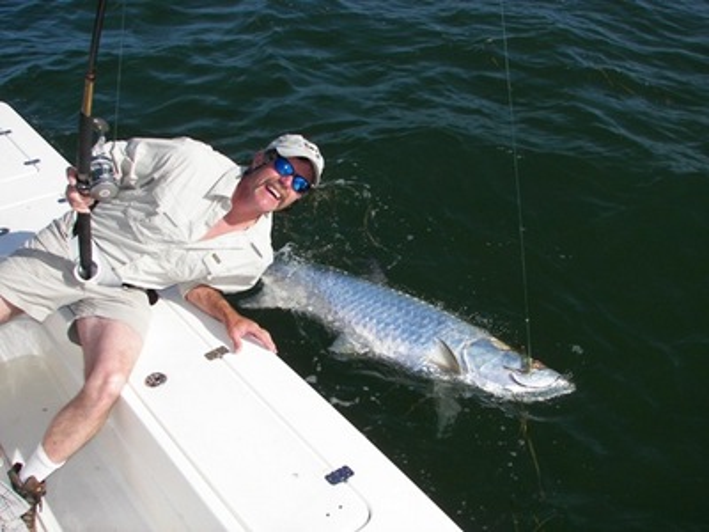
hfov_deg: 51.4
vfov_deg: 39.7
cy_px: 266
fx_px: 737
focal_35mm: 36
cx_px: 354
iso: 50
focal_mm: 6
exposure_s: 1/640
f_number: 4
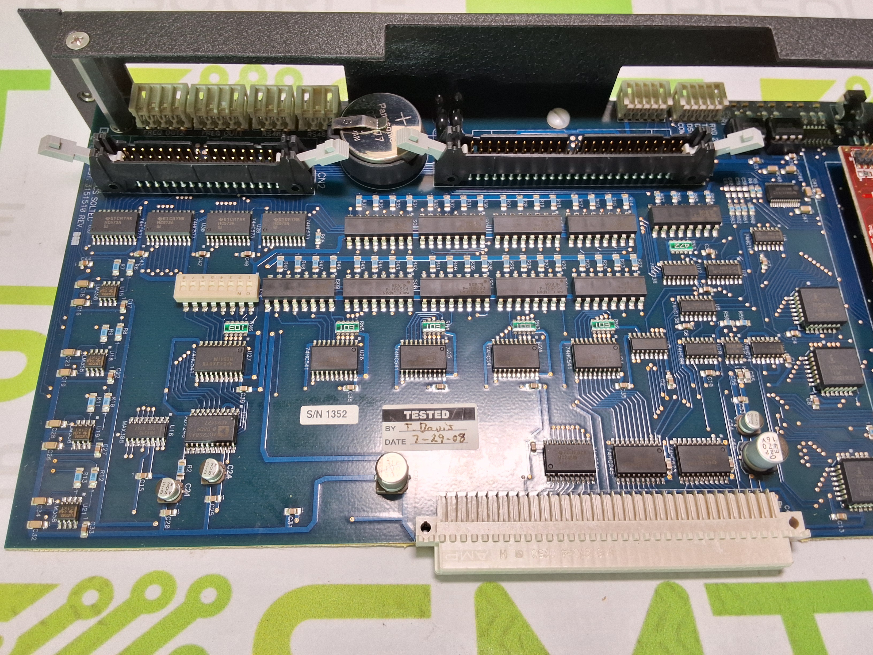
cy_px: 328
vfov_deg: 49.7
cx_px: 436
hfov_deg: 63.4
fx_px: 706
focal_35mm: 28
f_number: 1.9
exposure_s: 1/137
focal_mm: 2.91
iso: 32
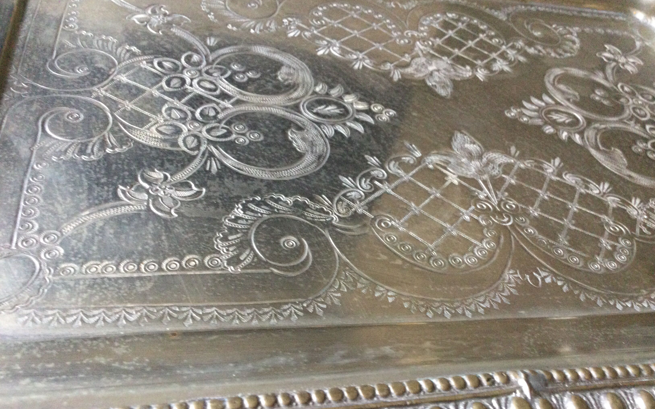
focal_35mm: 33
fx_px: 589
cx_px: 329
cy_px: 232
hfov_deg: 58.1
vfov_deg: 38.2
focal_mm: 3.3
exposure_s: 1/20
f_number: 2.4
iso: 200
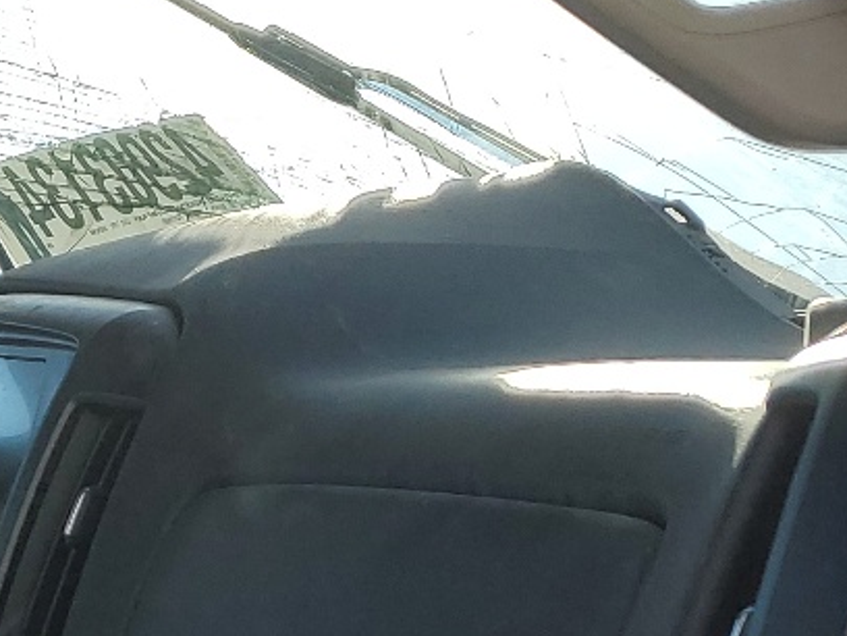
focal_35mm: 102
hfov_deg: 17.0
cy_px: 757
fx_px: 2496
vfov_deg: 14.1
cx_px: -496
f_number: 1.5
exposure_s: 1/2500
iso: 50
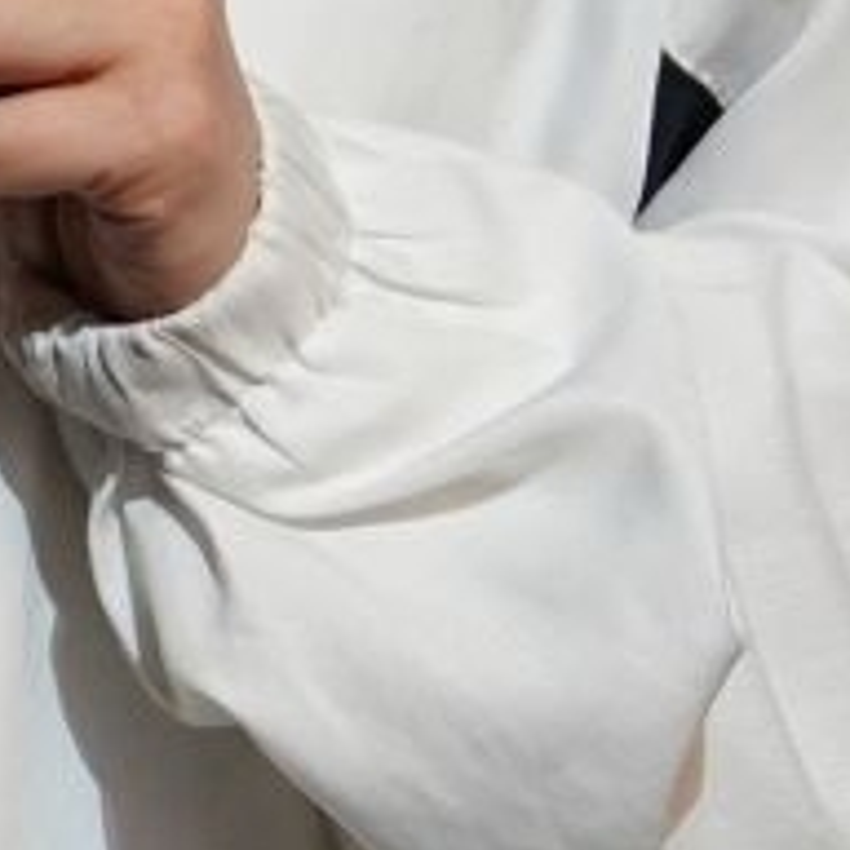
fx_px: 39004
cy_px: -766
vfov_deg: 1.2
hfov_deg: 1.2
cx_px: -1589
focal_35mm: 1404
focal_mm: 176
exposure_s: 1/250
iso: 1000
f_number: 2.8
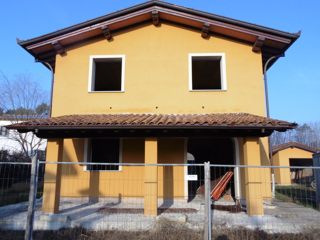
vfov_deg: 48.2
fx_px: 268
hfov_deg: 61.7
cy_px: 120
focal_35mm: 29
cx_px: 160
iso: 100
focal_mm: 5.3
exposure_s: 1/1000
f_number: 3.2
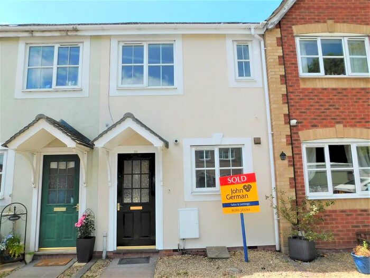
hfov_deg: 73.9
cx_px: 185
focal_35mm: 23
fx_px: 246
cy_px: 139
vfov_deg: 58.9
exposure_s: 1/1250
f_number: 3
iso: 125
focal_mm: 4
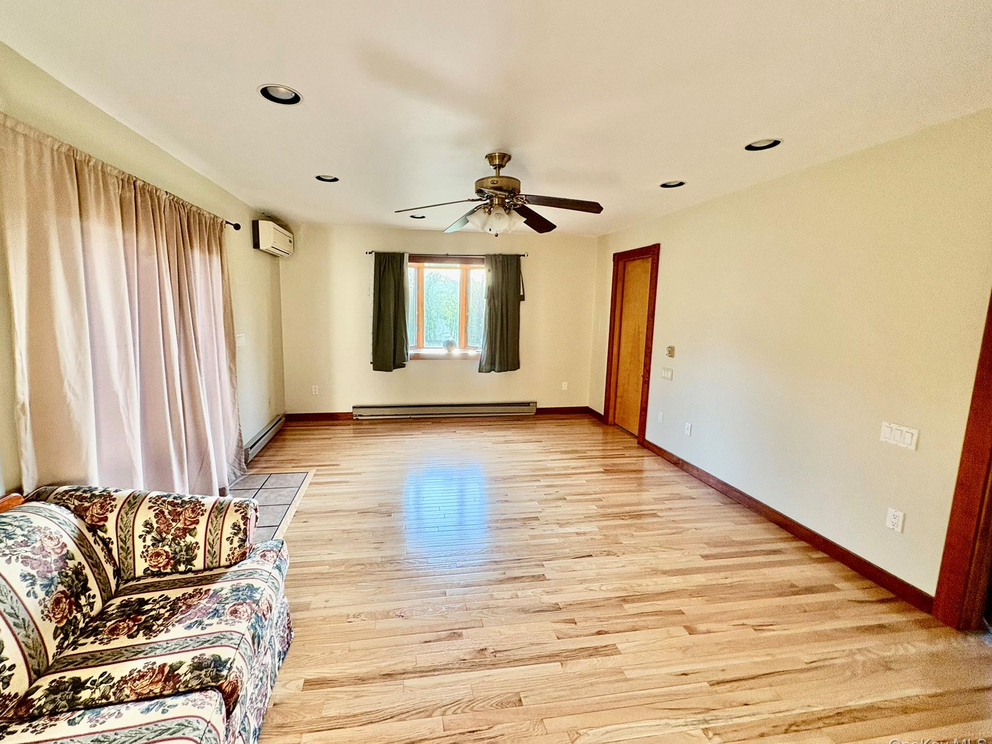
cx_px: 463
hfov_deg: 98.0
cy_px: 359
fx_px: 430
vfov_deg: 81.7
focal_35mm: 15
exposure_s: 1/60
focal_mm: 2.22
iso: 320
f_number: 2.2
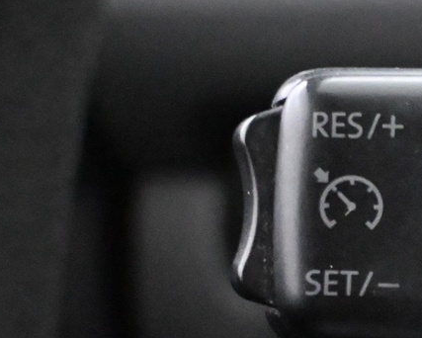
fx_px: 1835
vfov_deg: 10.5
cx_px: 597
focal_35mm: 147
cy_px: 232
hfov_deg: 12.6
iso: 12800
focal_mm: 27.5
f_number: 4.5
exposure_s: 1/50
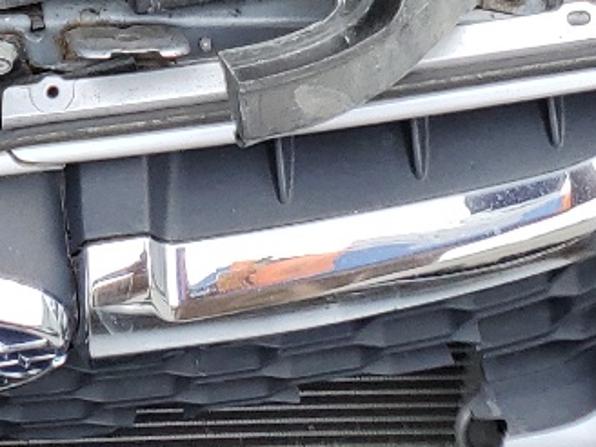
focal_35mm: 127
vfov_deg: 10.1
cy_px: -634
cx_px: -191
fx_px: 2187
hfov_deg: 14.8
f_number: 1.5
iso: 50
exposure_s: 1/769
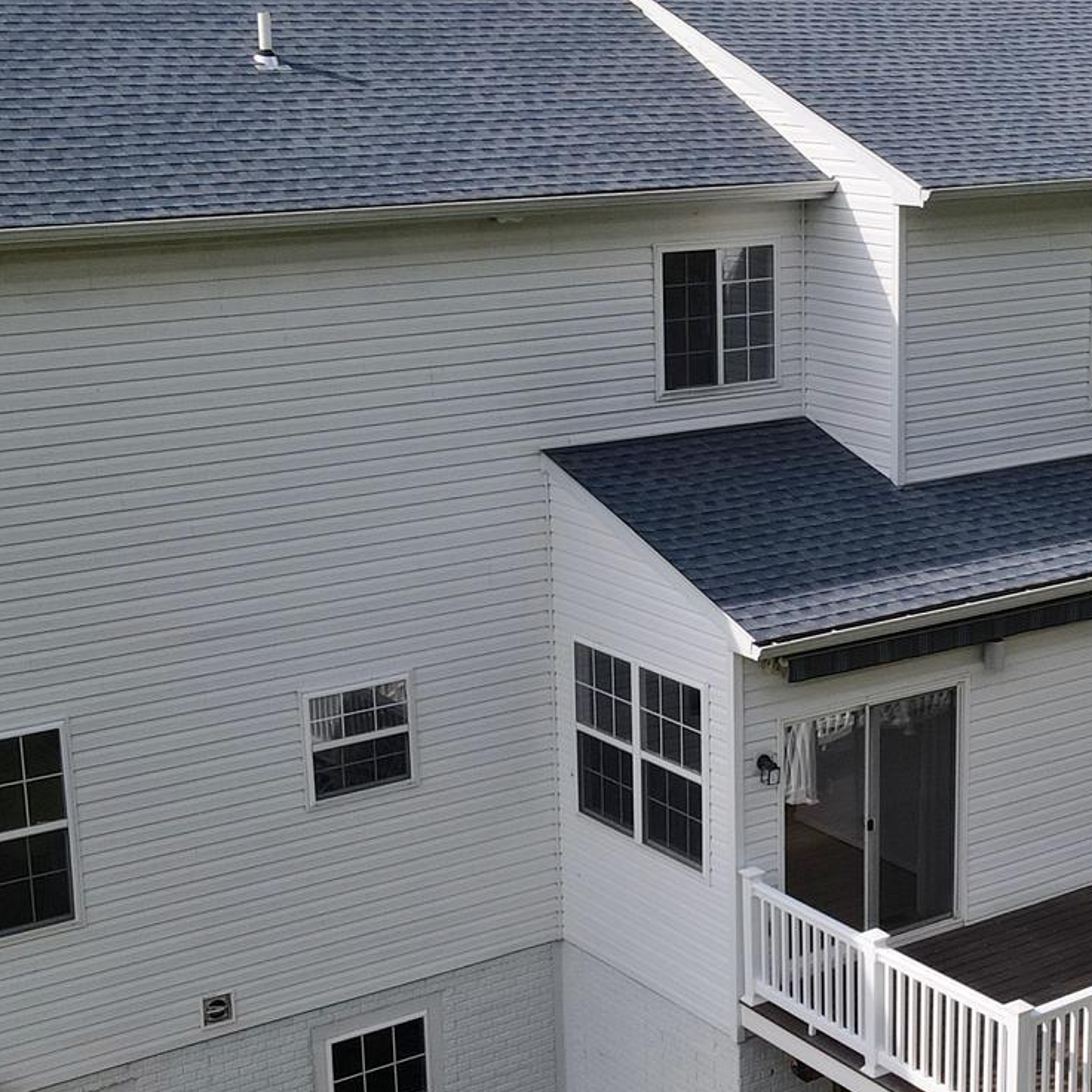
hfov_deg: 28.8
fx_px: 2106
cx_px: 780
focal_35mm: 59
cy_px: 574
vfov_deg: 29.1
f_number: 2.8
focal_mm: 4.5
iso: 100
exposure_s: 1/725
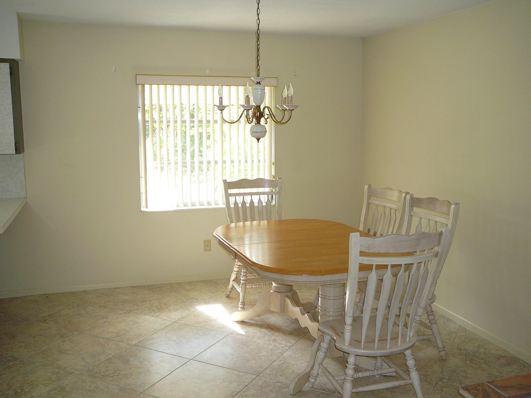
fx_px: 537
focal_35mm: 35
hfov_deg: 52.6
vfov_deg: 40.7
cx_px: 266
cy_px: 199
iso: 125
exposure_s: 1/30
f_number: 2.8
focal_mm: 5.2
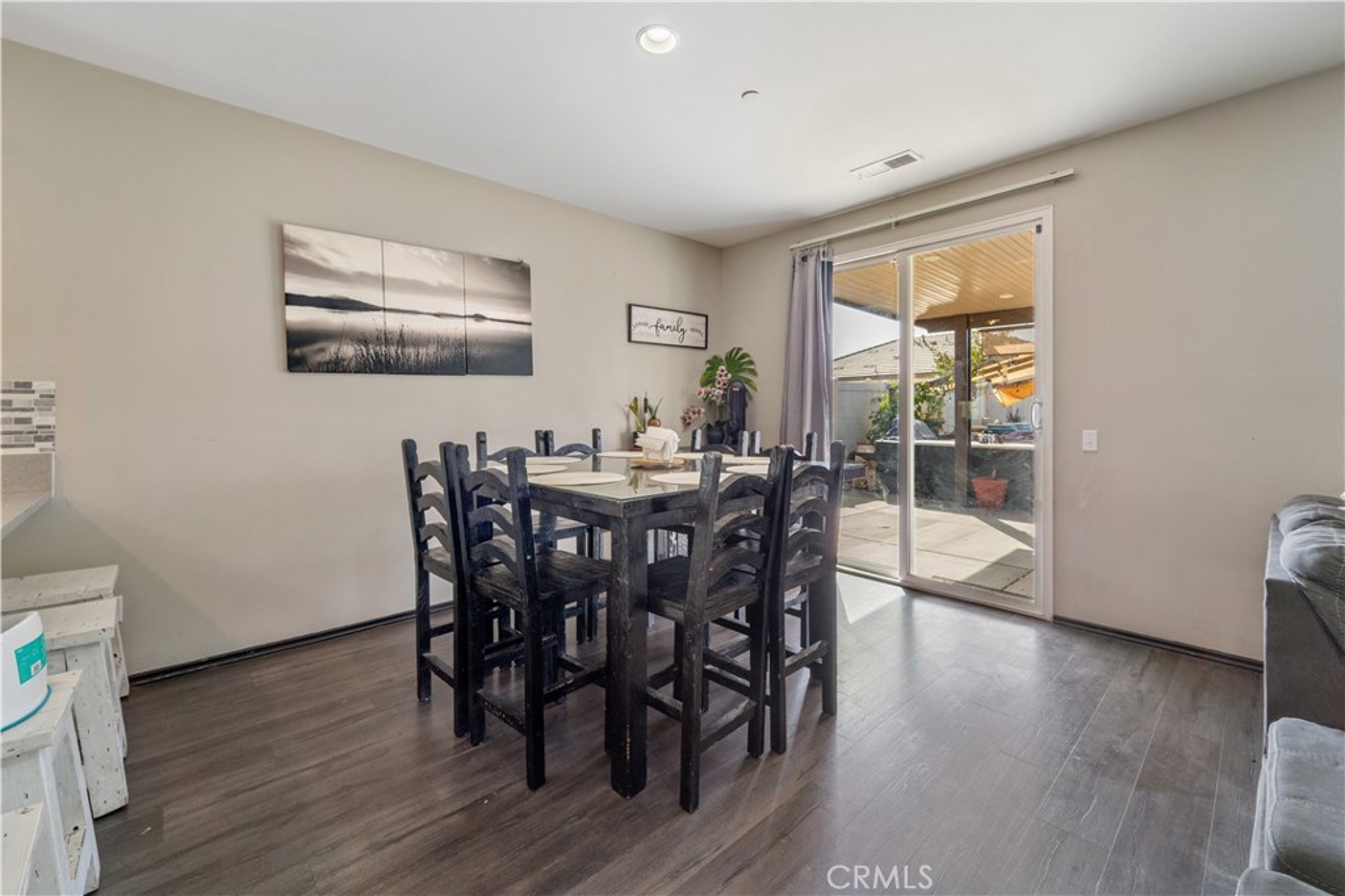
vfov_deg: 81.2
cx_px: 672
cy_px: 448
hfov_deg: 104.3
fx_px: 523
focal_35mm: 14
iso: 320
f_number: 9
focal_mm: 14
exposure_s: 1/13
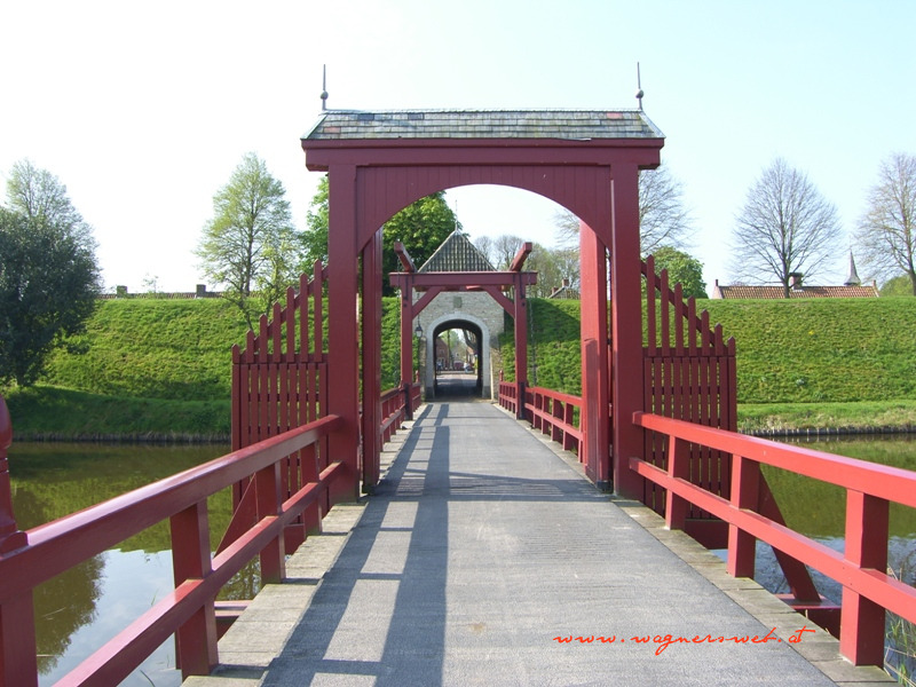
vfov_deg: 49.7
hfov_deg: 63.4
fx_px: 741
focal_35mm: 28
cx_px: 458
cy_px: 344
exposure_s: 1/160
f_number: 5.6
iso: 50
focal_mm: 7.4
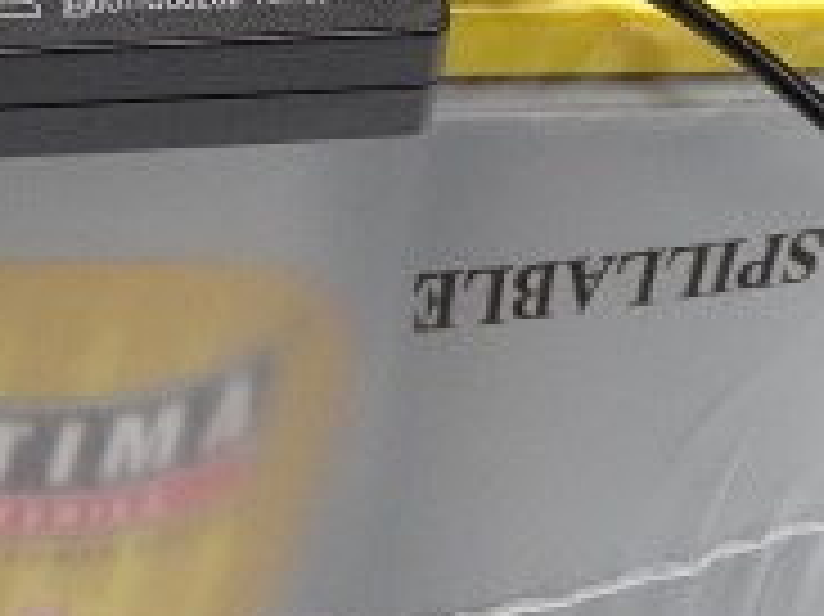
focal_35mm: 140
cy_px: -184
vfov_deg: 10.4
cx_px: 41
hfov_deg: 13.9
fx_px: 3330
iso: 125
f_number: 4
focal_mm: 6.8
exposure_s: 1/40
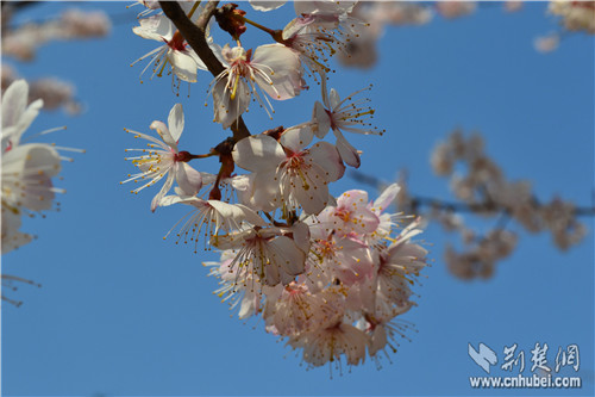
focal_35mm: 82
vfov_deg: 16.5
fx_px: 1363
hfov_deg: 24.6
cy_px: 198
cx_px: 298
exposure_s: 1/400
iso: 400
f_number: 11
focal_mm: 55
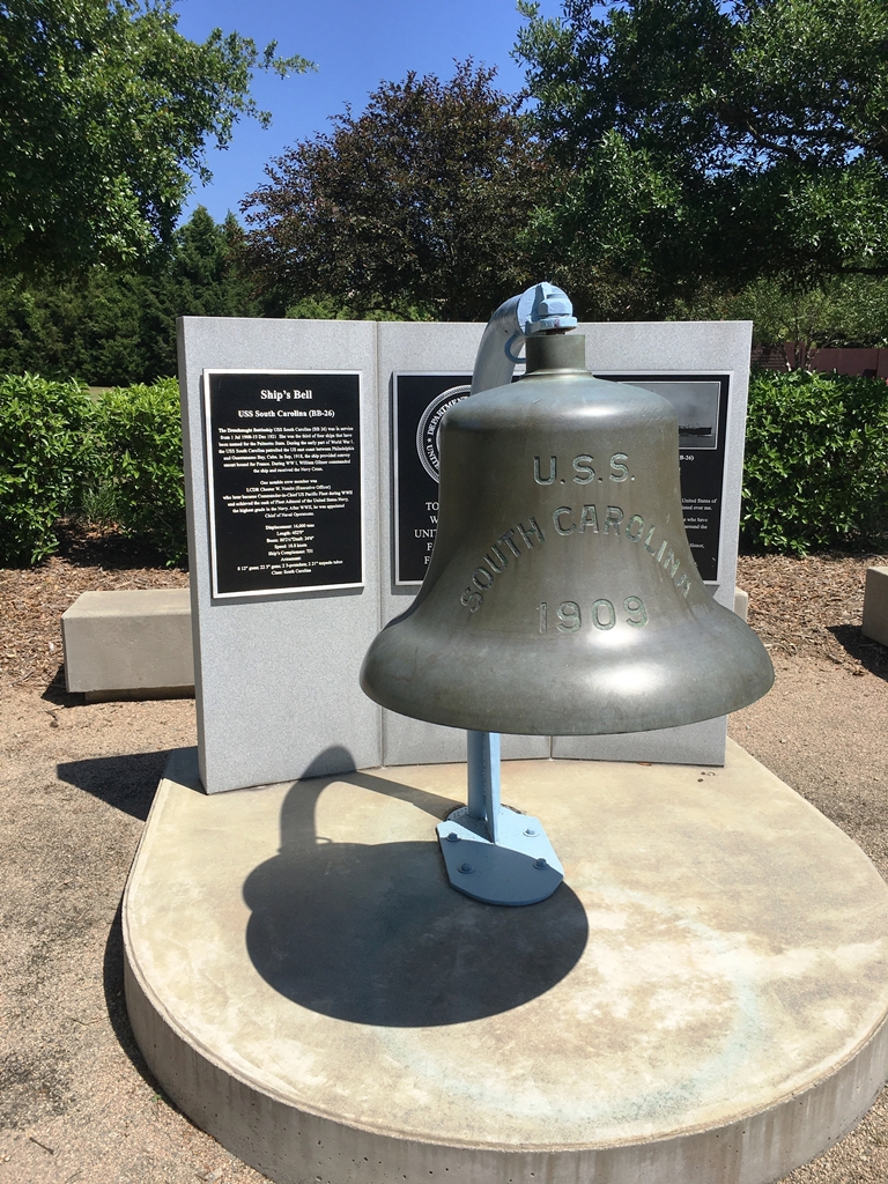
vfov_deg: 61.7
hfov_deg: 48.2
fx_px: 992
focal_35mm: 29
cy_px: 592
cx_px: 444
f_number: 2.2
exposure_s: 1/2137
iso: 25
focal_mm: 4.15
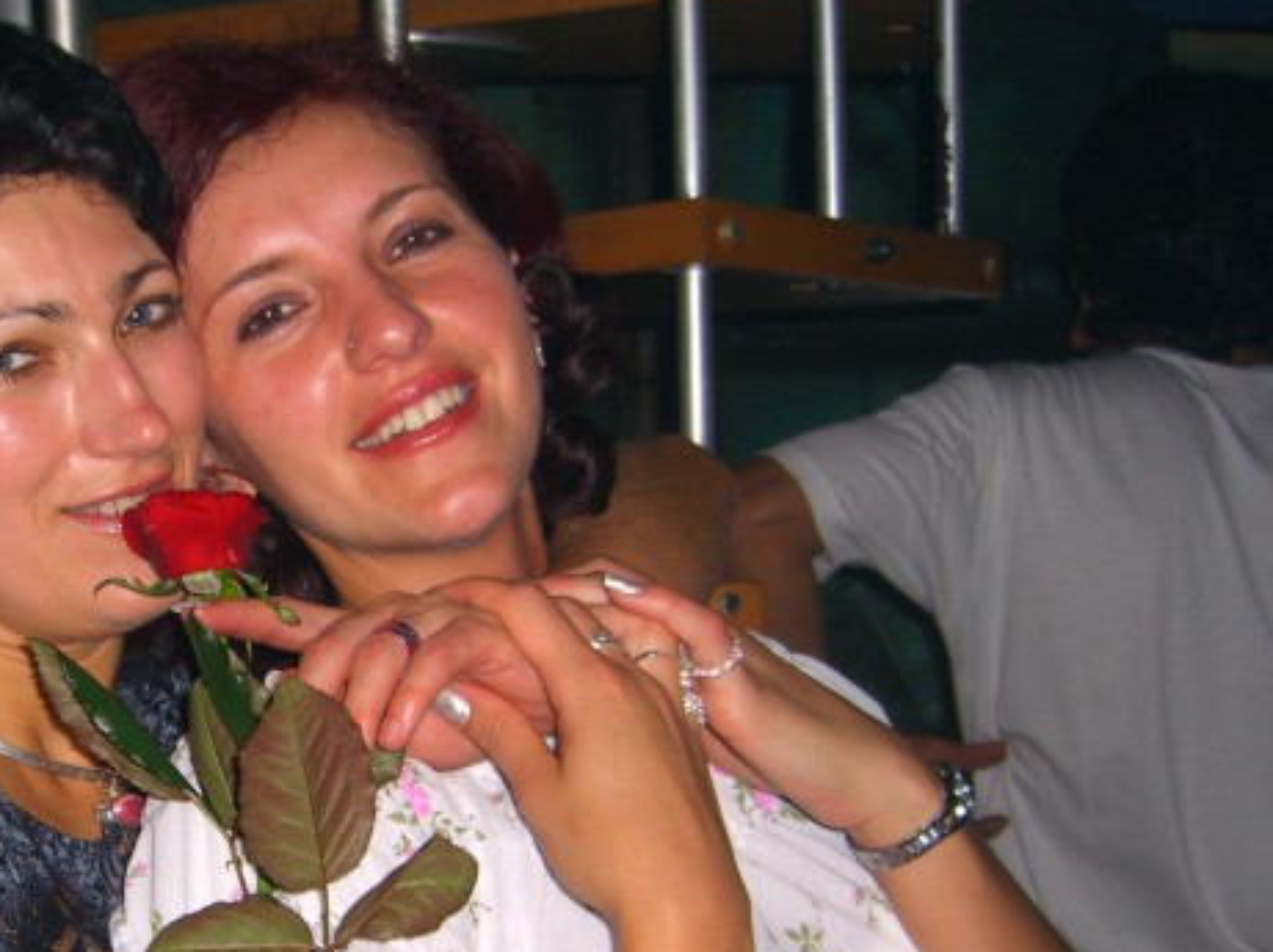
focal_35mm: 66
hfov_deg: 28.6
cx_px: 215
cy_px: 756
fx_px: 2425
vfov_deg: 21.9
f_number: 2.8
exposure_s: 1/60
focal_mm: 7.9
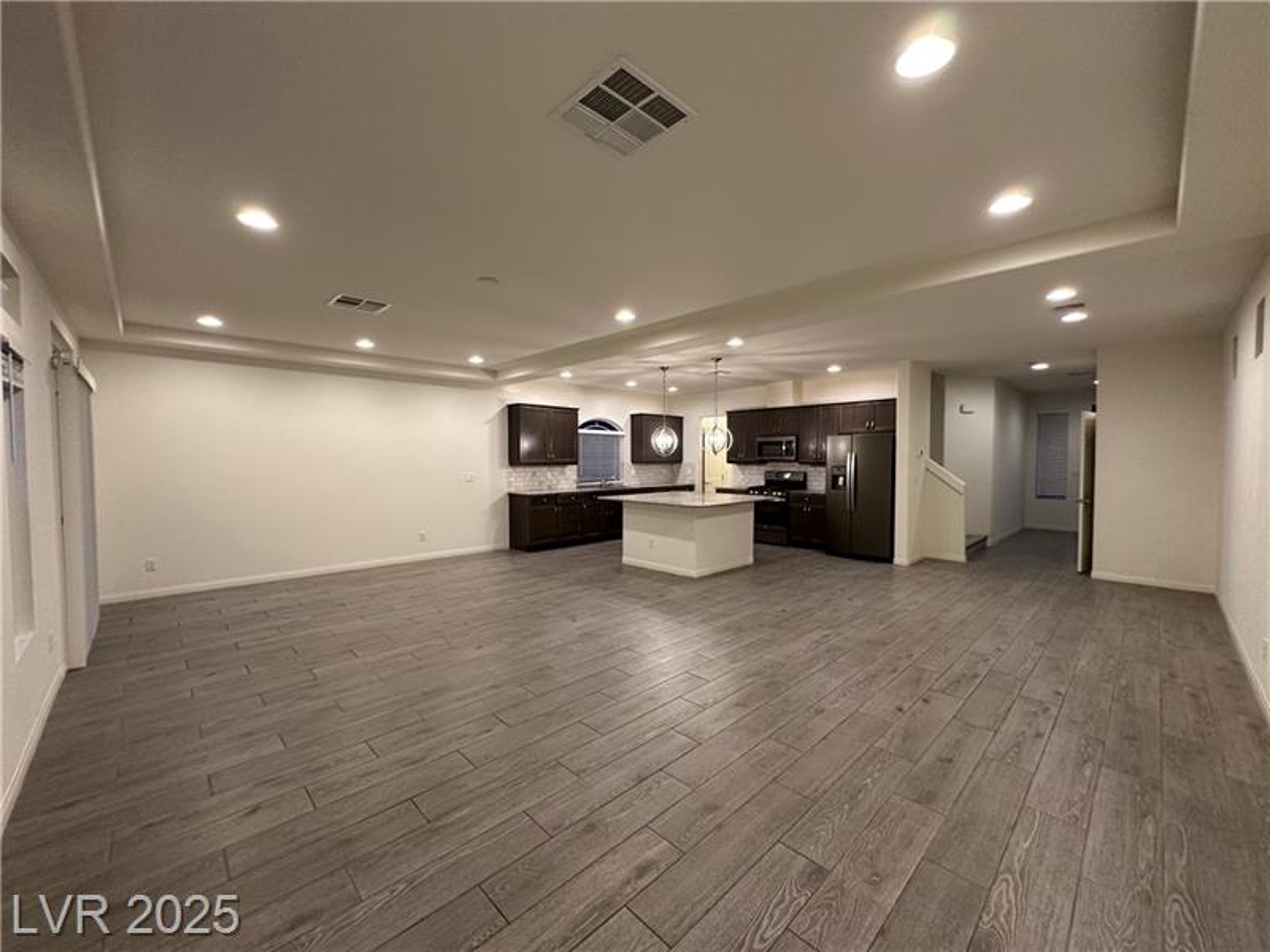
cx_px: 635
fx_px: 514
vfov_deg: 85.7
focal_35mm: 14
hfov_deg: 102.1
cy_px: 476
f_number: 2.2
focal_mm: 2.22
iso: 250
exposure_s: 1/60
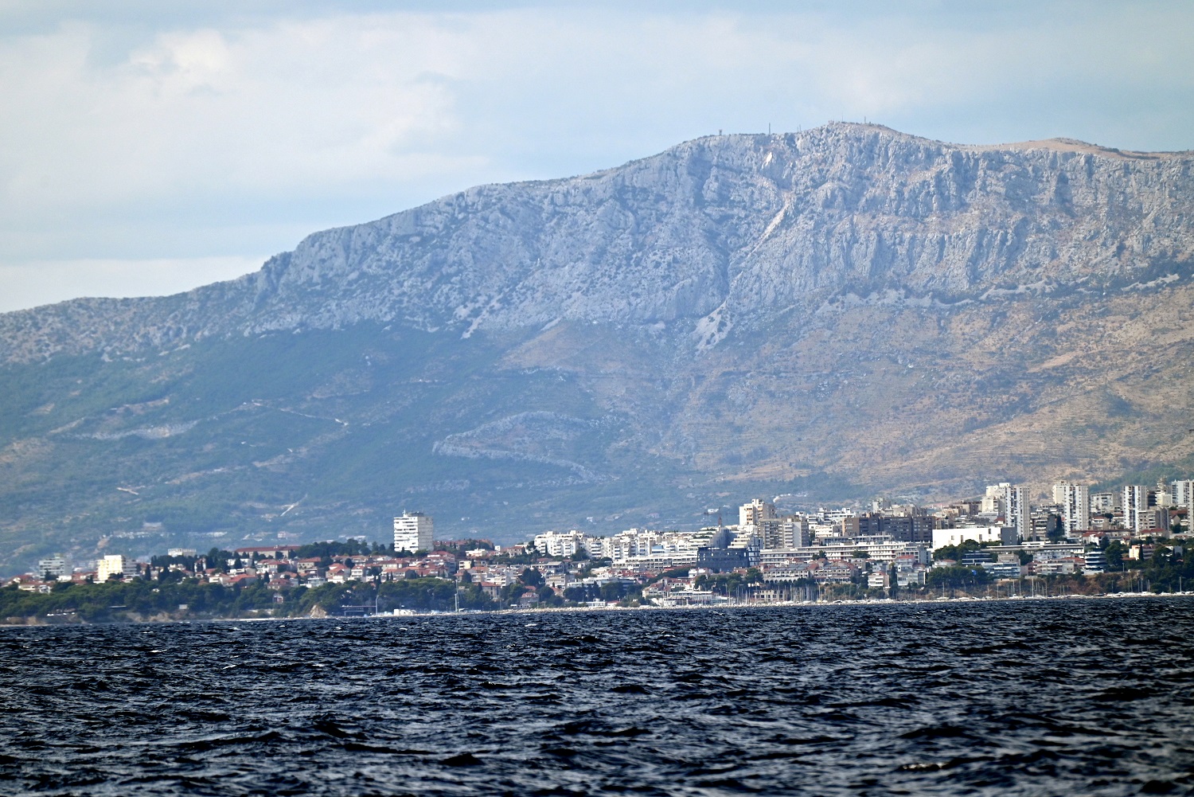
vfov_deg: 4.6
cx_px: 597
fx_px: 9952
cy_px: 398
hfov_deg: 6.9
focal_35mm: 300
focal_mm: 300
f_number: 5.6
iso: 250
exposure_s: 1/2500
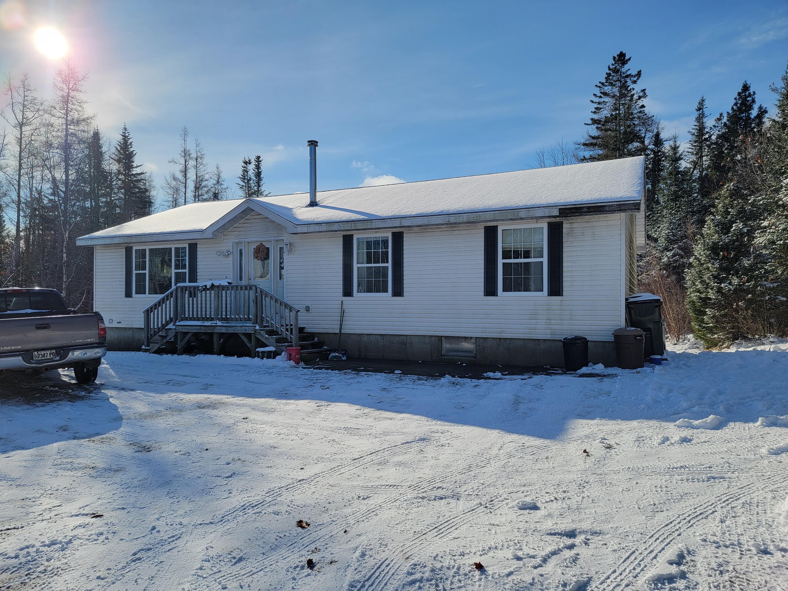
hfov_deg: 71.6
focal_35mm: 24
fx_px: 546
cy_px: 296
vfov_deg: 56.8
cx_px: 394
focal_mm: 6.7
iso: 16
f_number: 1.8
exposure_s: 1/1346
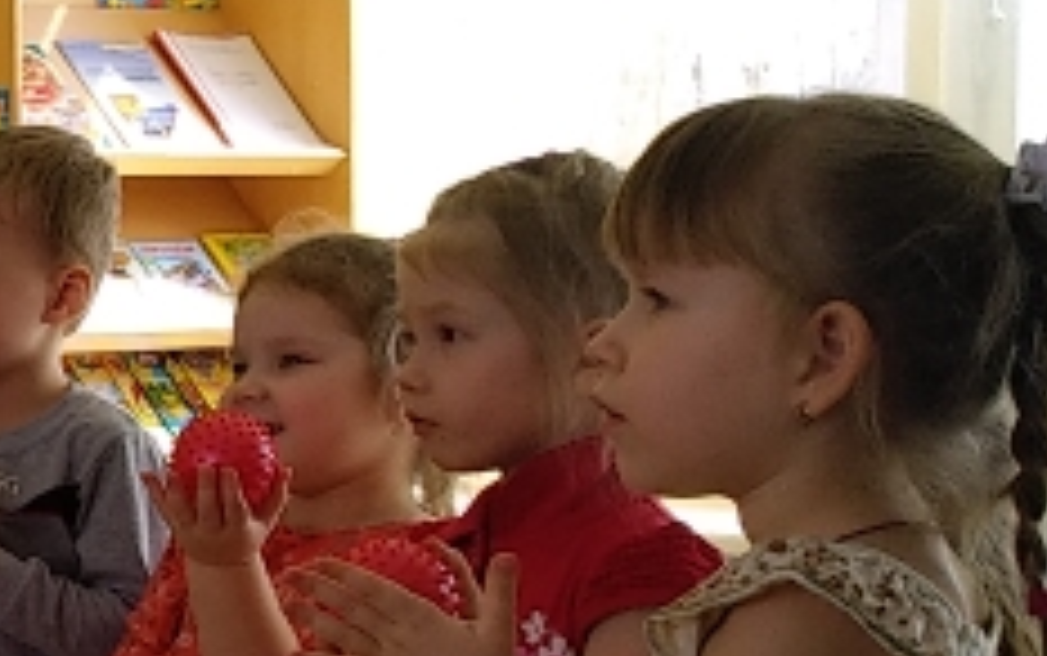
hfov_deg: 16.4
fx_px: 2855
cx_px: -989
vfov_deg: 13.0
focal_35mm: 100
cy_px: 548
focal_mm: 3.81
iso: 125
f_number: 2.2
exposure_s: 1/161
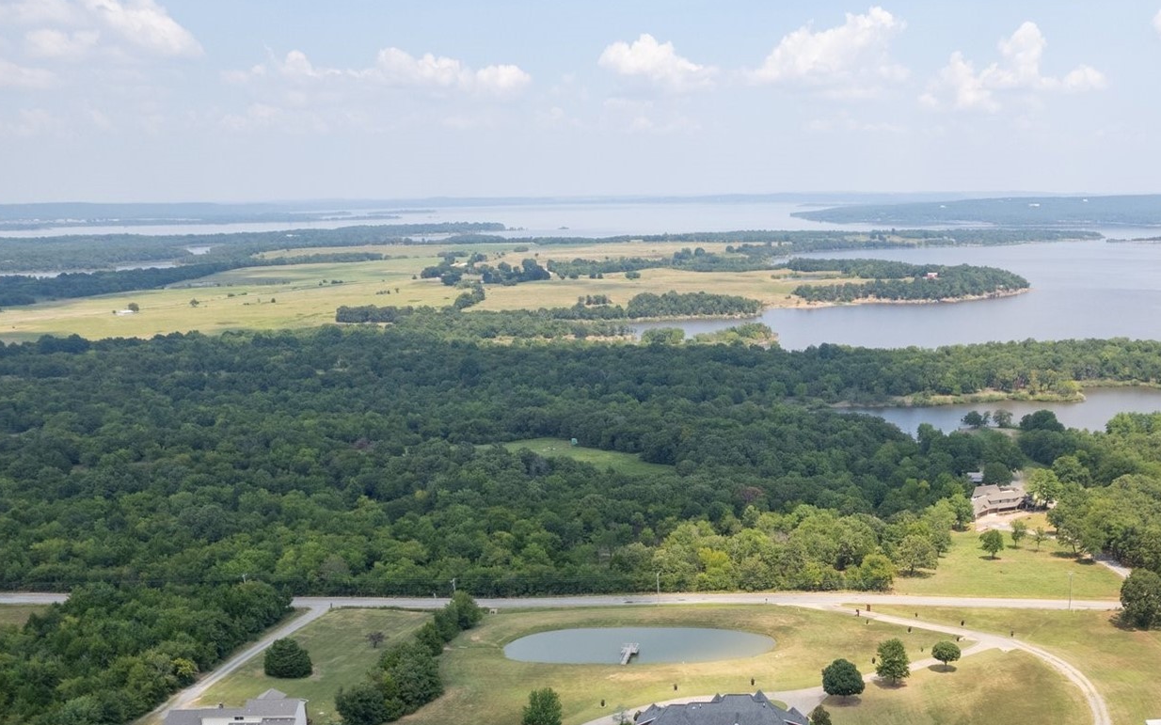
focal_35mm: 37
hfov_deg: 51.7
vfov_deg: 33.2
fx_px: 1171
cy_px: 602
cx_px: 781
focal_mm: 8.38
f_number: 2.8
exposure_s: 1/1250
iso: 110
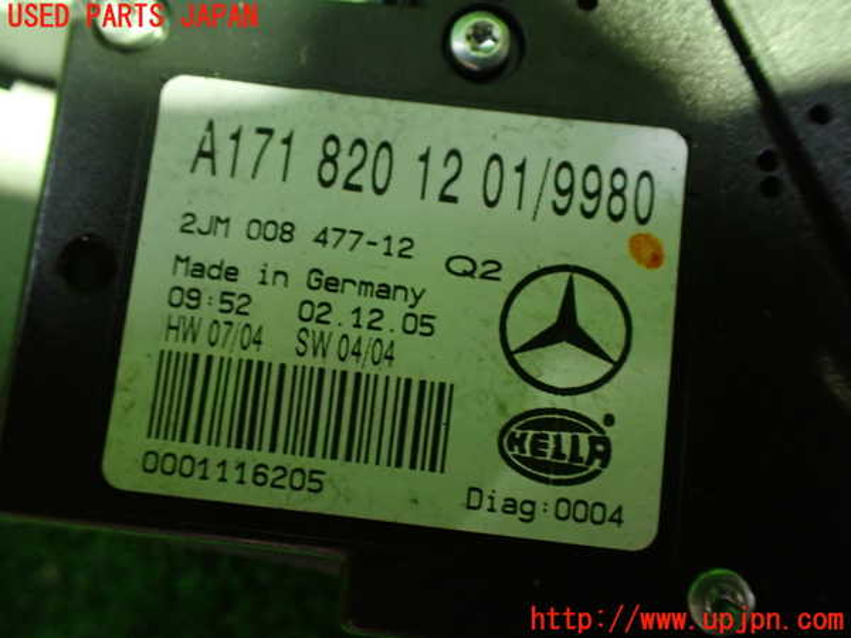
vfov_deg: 46.8
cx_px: 426
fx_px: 738
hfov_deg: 60.0
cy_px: 319
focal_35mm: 30
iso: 800
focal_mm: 5.4
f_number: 2.3
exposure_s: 1/30
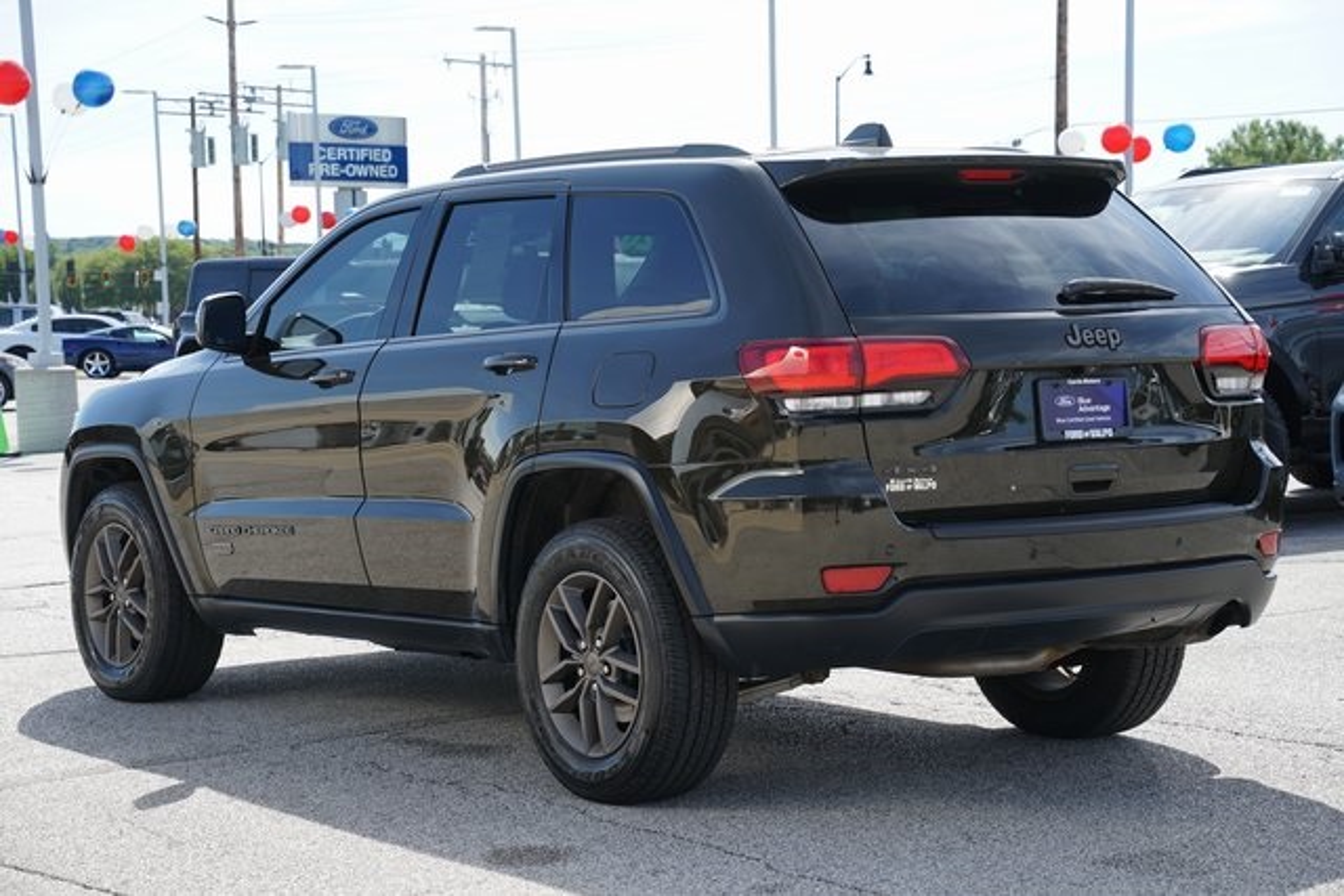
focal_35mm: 74
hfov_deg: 27.3
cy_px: 448
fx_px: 2763
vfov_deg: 18.4
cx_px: 672
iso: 100
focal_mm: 74
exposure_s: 1/125
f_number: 8
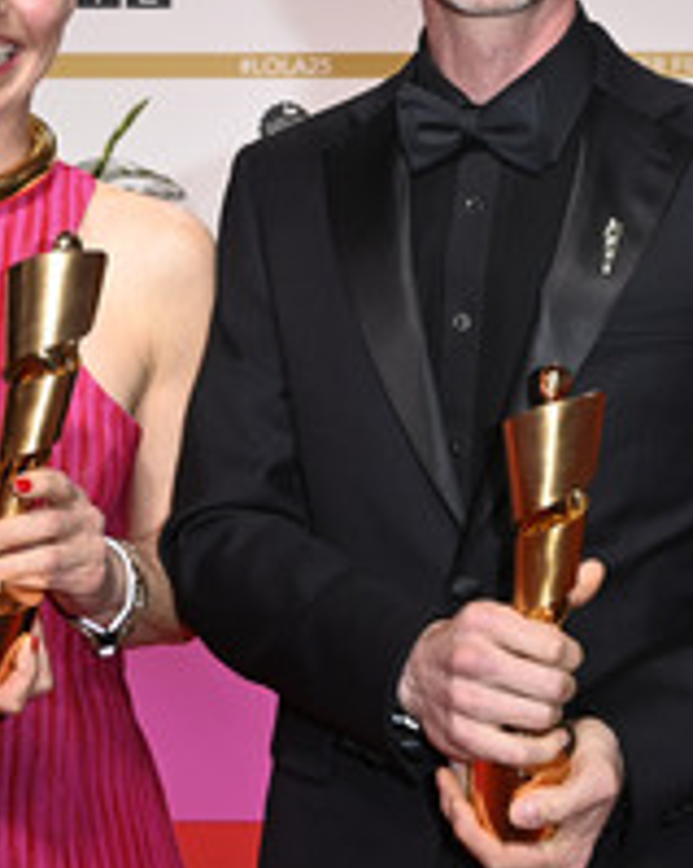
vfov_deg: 22.4
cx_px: 320
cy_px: 279
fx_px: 2181
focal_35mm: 85
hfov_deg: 18.1
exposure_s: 1/125
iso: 1000
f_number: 6.3
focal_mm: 40
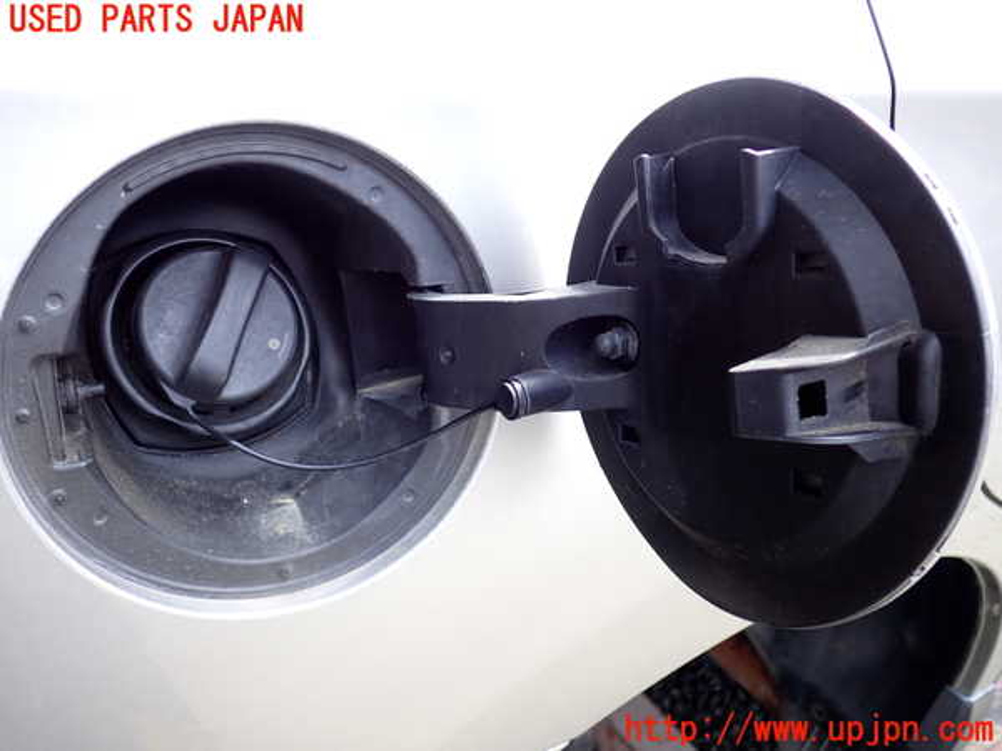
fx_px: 926
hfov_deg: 56.8
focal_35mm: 32
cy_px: 376
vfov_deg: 44.2
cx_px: 501
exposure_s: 1/200
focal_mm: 5.79
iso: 100
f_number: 2.4
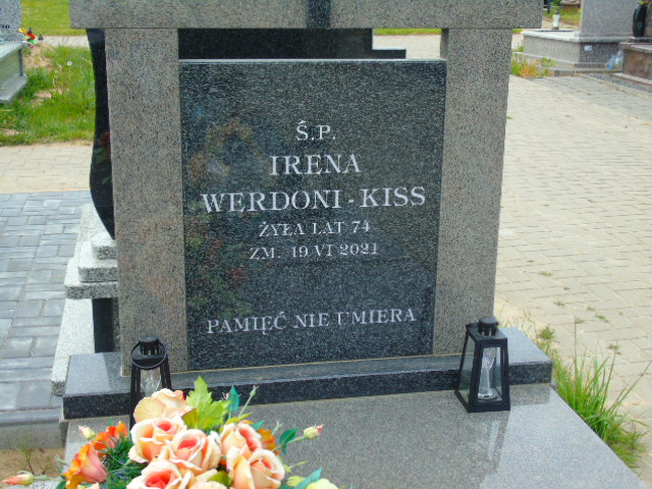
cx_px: 326
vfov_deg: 31.5
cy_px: 244
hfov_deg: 41.2
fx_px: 866
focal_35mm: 46
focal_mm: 8.2
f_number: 4.1
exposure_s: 1/250
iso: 80
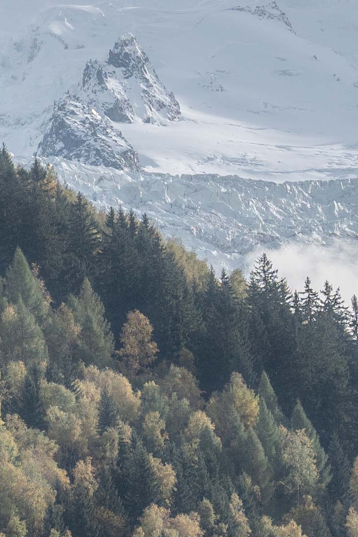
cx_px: 46
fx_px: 6803
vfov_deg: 4.5
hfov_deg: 3.0
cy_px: 174
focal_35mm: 456
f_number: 5.6
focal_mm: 77.7
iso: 80
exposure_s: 1/3200
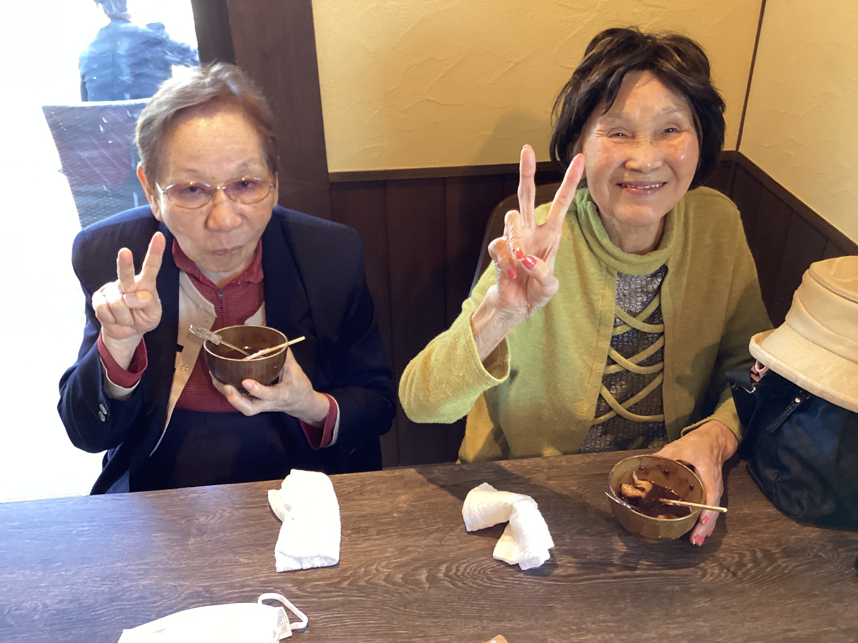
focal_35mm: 31
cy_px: 322
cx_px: 429
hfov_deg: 58.4
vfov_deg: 45.4
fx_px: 768
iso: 200
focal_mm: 3.3
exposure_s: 1/50
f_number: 2.4
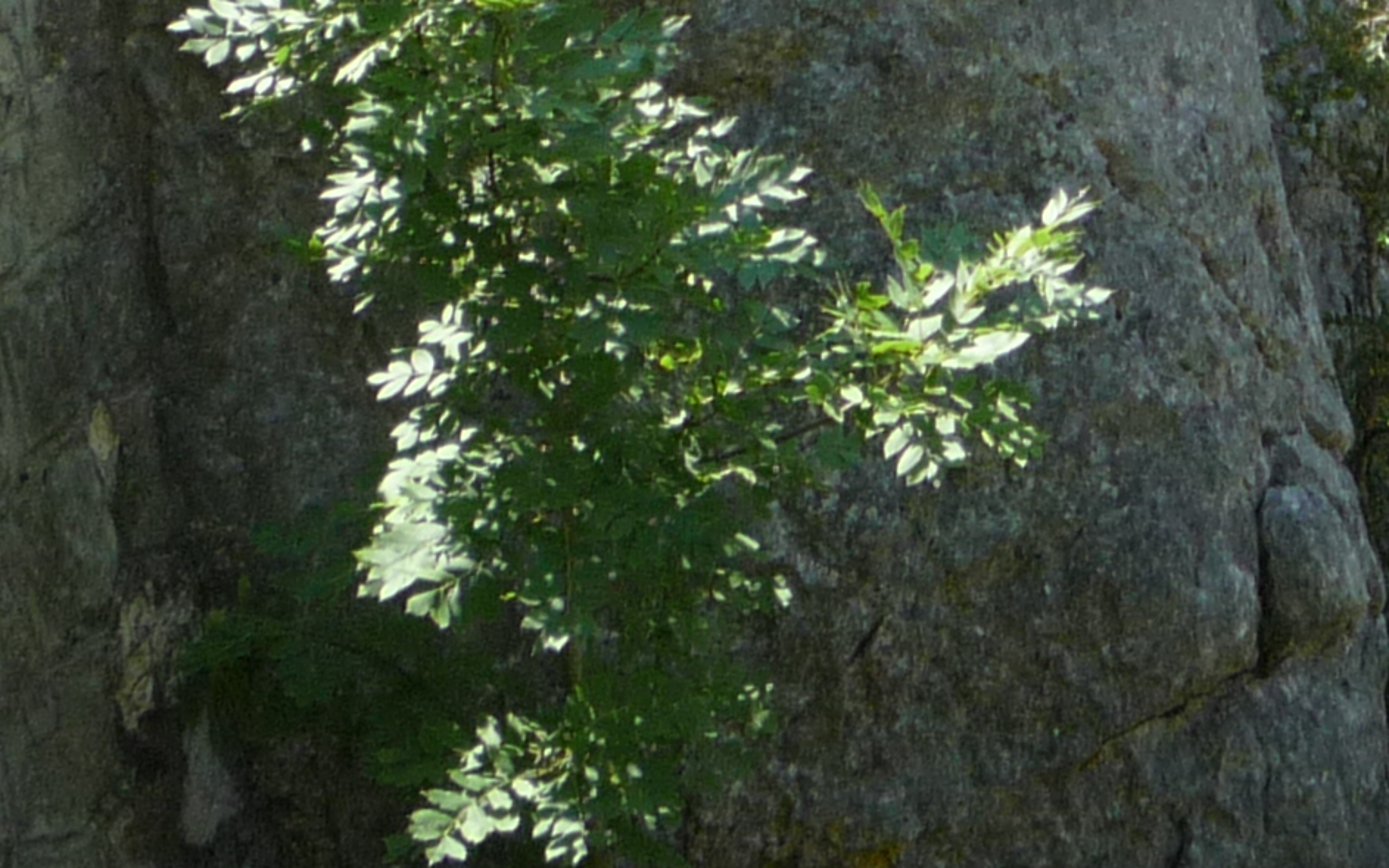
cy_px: -967
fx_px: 4655
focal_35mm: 123
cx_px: 1495
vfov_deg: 9.8
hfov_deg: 16.5
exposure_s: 1/400
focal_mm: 5.2
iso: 100
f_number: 3.3
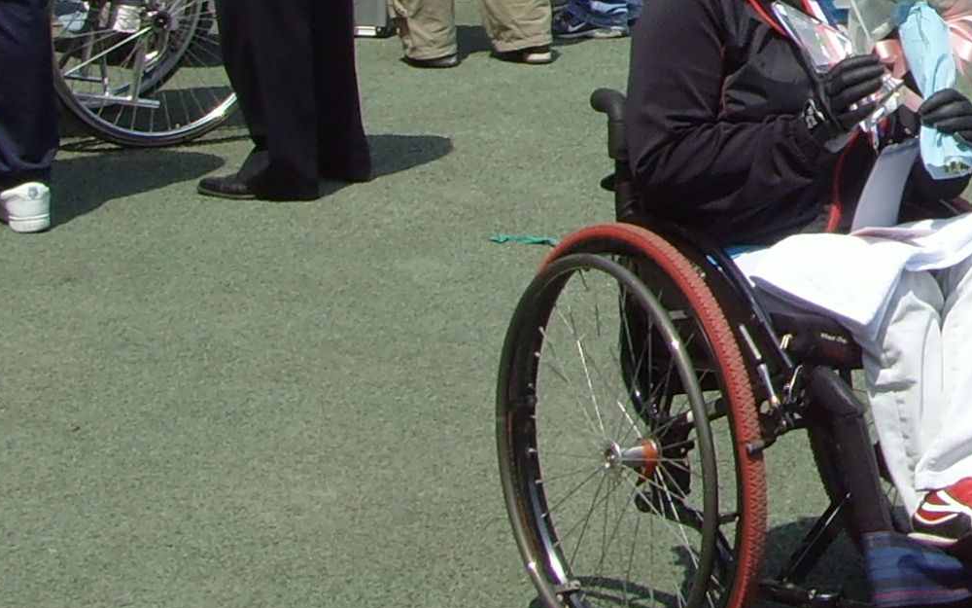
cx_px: 1326
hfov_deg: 15.5
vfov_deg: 10.1
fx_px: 3364
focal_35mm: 127
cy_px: -172
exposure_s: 1/250
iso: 80
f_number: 6.3
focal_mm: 6.6
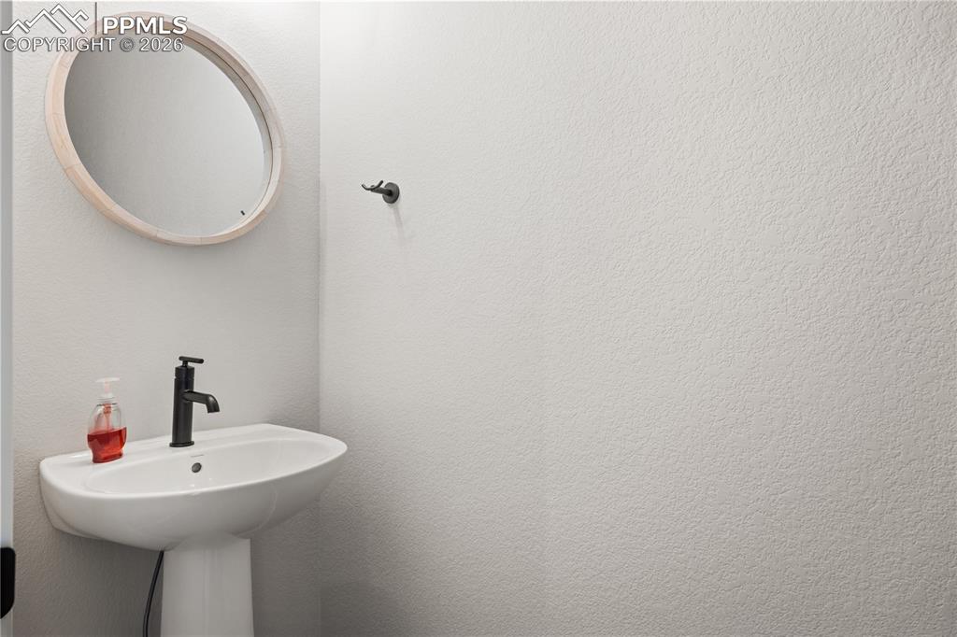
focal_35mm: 20
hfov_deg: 84.0
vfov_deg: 61.9
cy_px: 318
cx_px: 478
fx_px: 531
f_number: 8
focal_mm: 20
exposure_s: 1/10
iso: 800
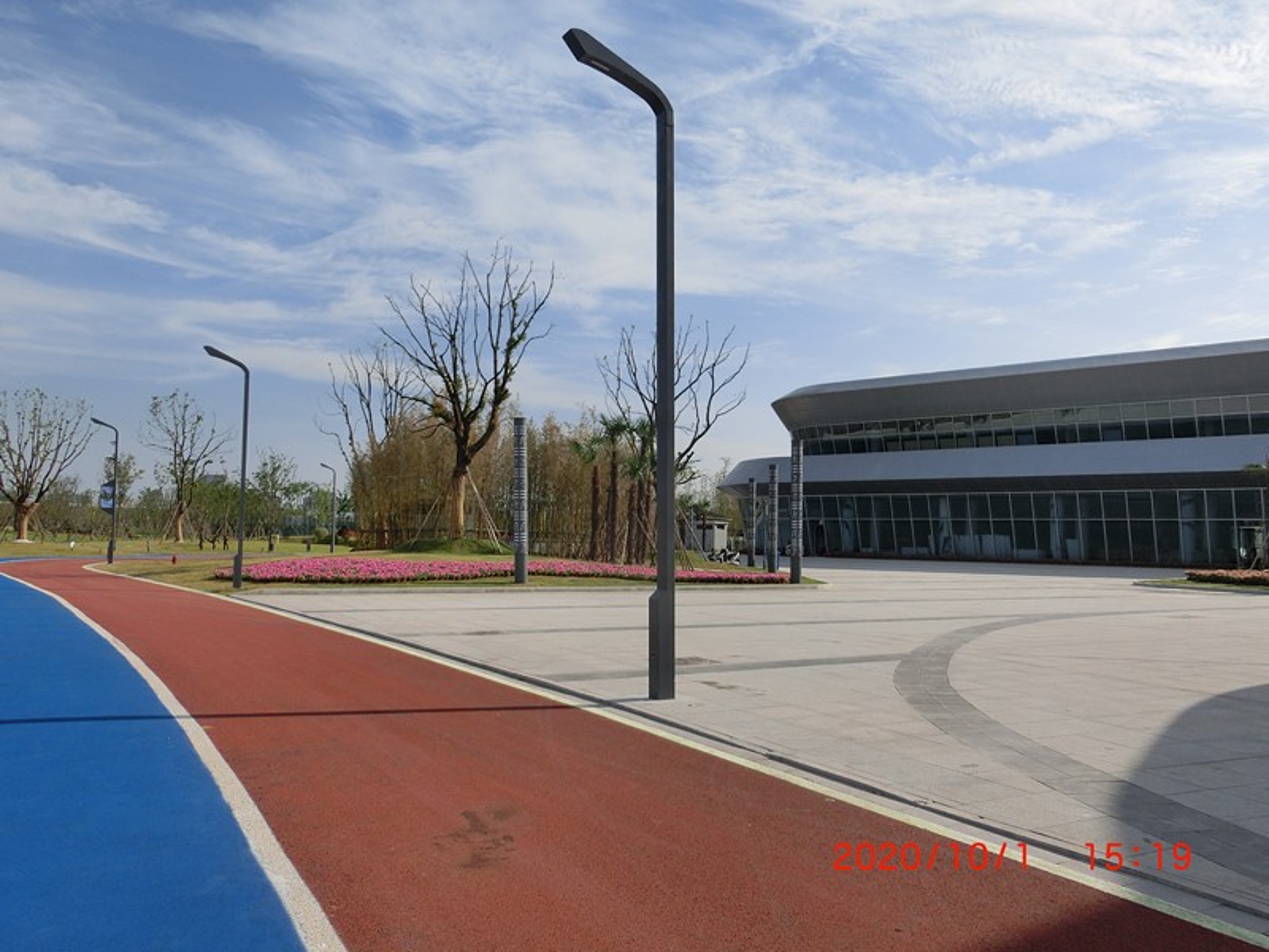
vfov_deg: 48.2
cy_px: 476
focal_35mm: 29
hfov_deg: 61.7
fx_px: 1063
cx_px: 634
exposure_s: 1/400
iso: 80
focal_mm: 5.2
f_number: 7.4
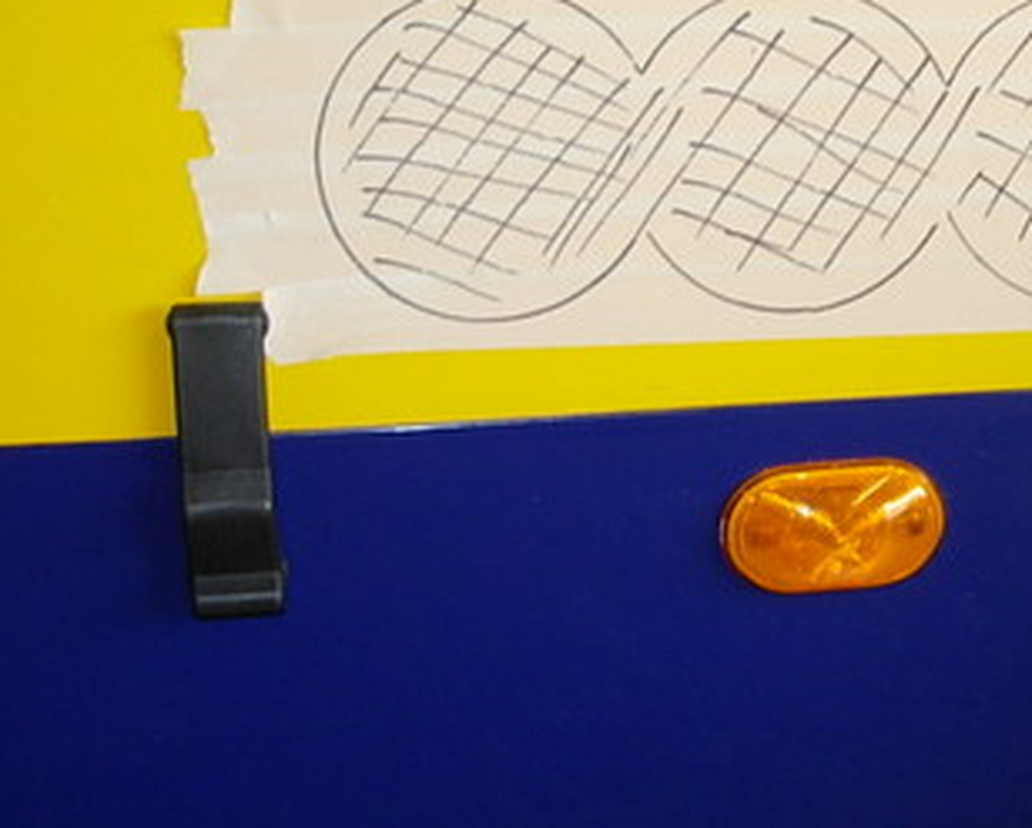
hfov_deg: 23.7
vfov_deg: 19.8
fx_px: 2354
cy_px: 248
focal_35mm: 77
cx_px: 1012
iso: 79
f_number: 2.8
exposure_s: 1/32
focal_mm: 7.8
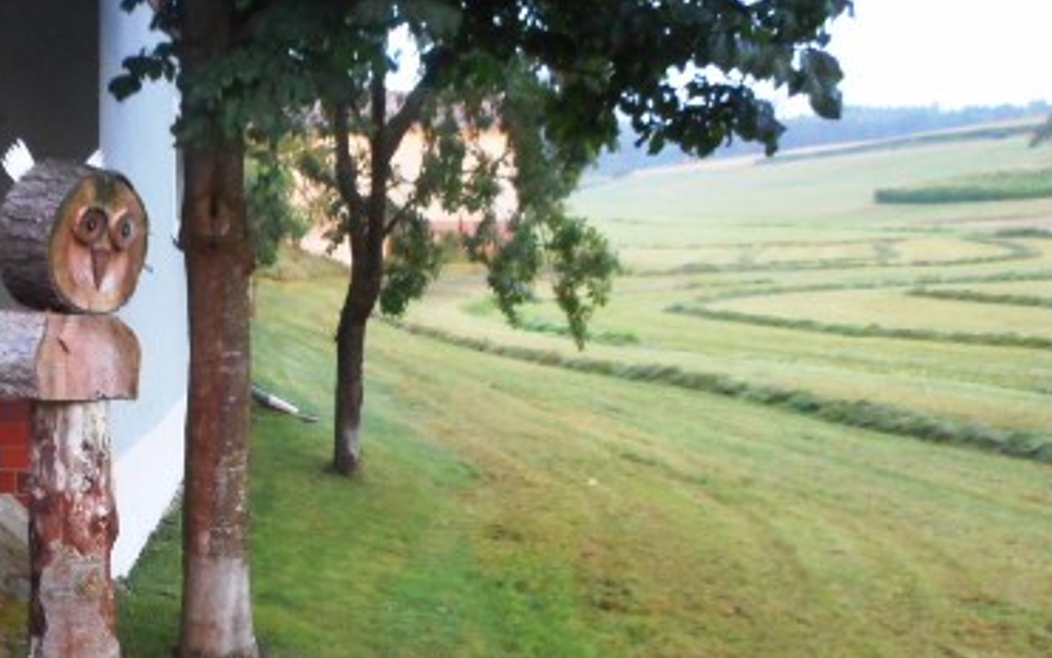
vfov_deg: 39.4
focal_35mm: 32
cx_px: 593
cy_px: 306
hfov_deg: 59.5
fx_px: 918
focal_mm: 4.5
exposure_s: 1/30
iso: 320
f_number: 3.7
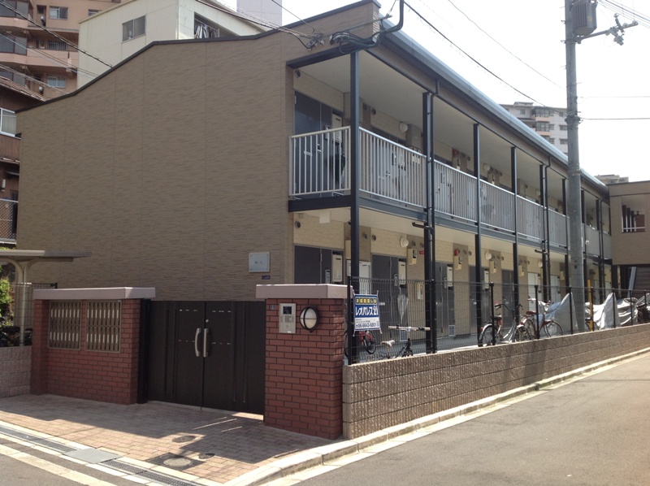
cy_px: 243
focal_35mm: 35
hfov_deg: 52.7
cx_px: 325
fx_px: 656
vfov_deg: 40.6
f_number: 2.4
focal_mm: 4.28
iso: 50
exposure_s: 1/796
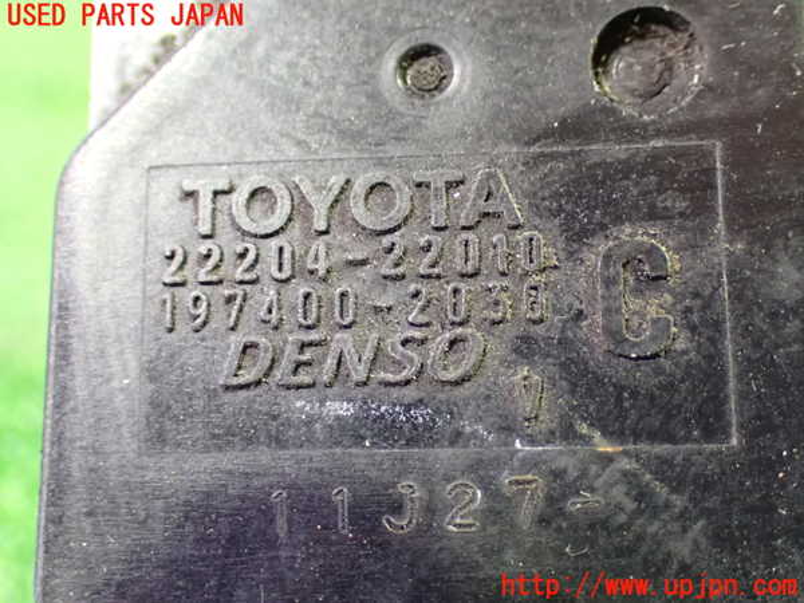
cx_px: 402
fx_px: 1254
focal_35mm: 54
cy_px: 302
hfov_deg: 35.5
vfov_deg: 27.0
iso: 1600
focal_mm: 9.65
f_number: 3.3
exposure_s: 1/13
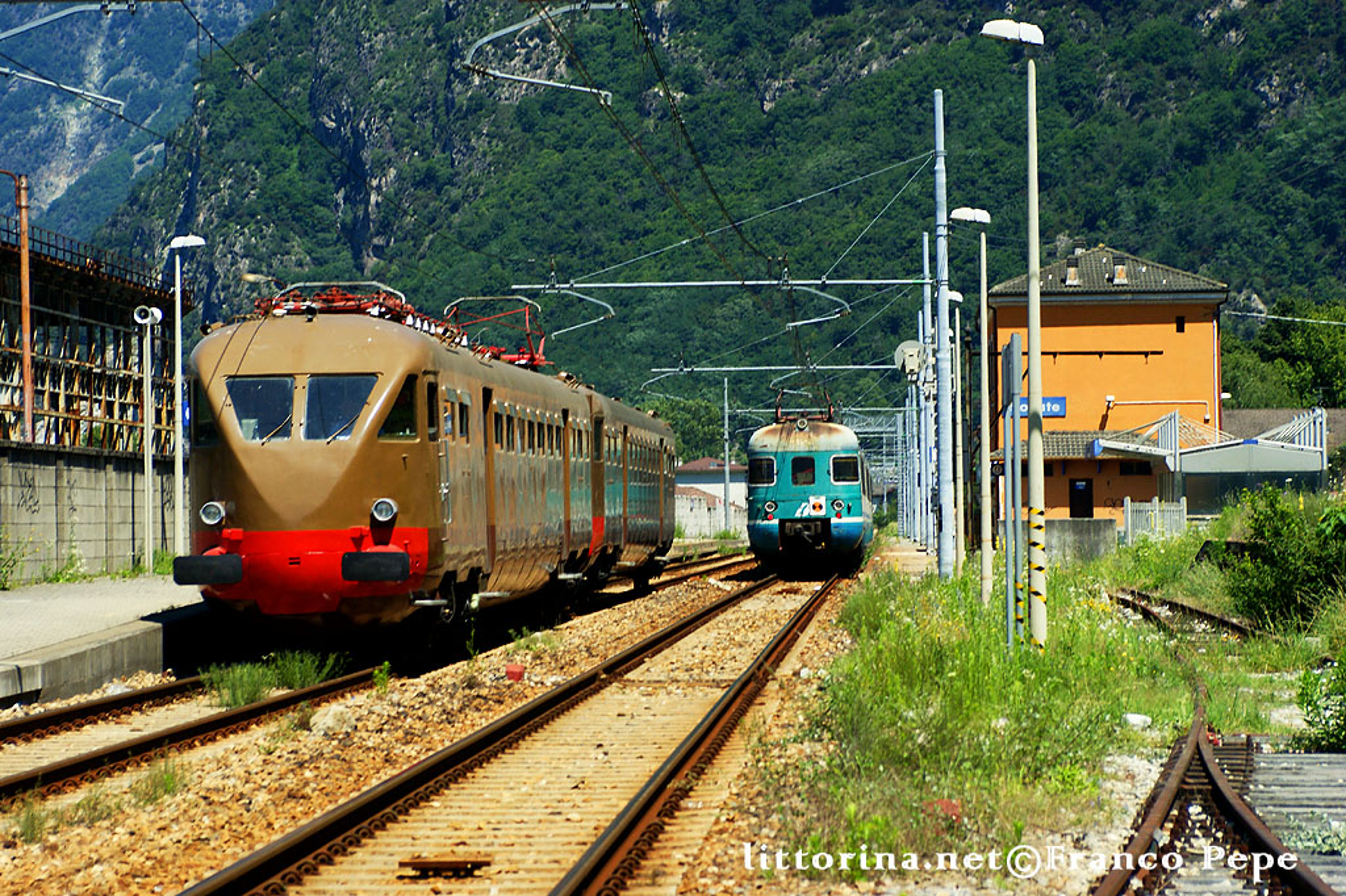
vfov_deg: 10.7
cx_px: 673
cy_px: 448
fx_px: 4765
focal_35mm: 128
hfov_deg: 16.1
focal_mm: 85
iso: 200
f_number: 7.1
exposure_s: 1/500
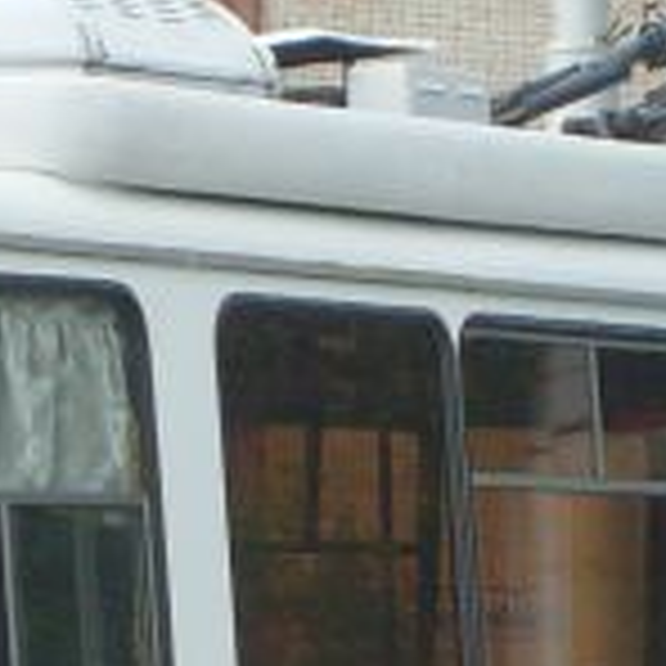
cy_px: 522
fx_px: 10992
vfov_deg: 3.5
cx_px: 176
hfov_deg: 3.5
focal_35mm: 505
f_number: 4.9
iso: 80
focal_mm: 17.4
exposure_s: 1/500
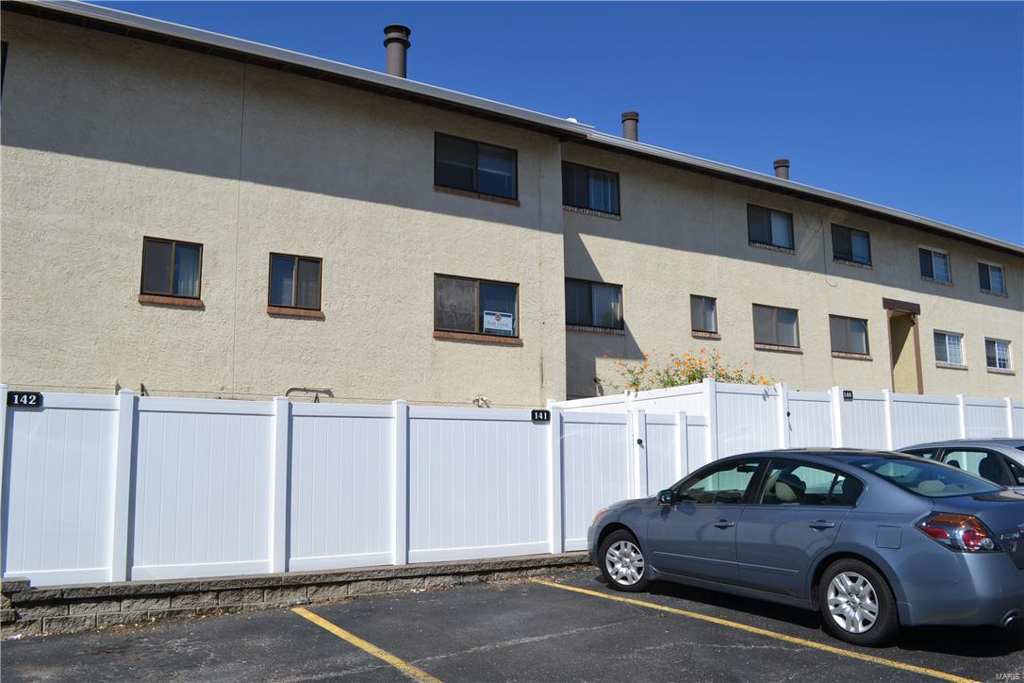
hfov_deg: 67.4
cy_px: 342
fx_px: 768
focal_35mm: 27
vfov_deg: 47.9
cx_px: 512
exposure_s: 1/320
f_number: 9
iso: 100
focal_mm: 18
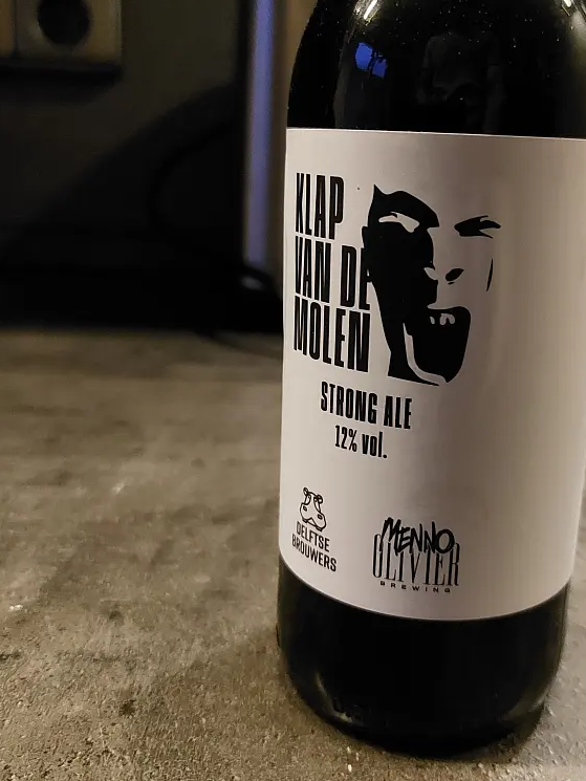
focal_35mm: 33
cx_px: 360
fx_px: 745
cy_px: 344
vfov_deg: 55.2
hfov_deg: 42.7
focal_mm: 5.23
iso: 1250
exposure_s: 1/25
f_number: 1.8
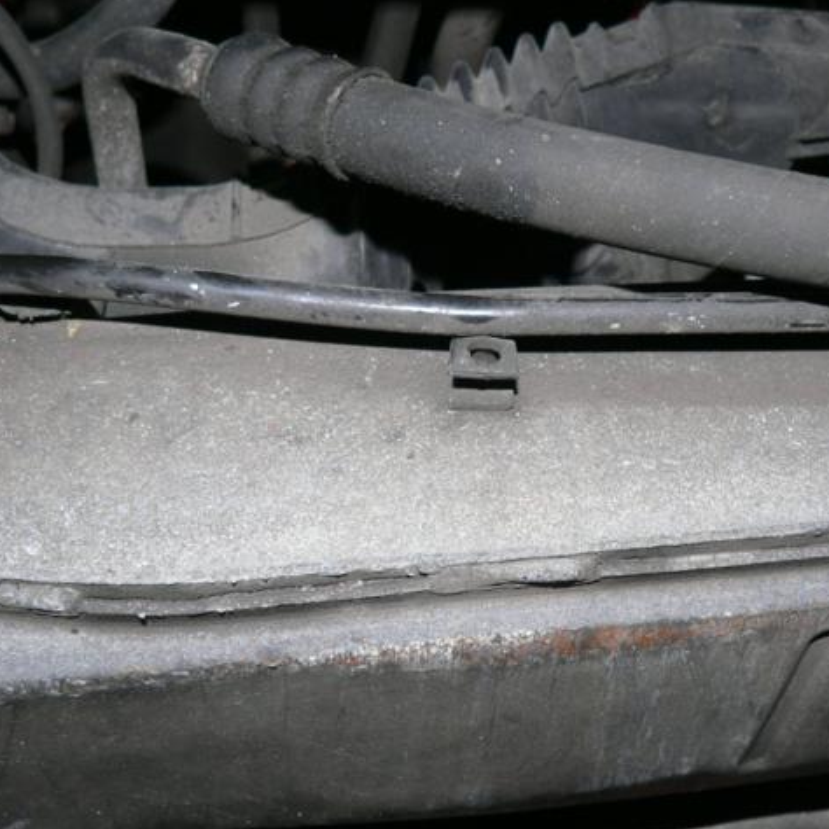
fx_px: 1165
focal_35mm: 43
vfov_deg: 39.2
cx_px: 519
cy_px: 413
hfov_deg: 38.9
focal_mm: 6
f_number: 2.8
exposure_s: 1/60
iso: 100
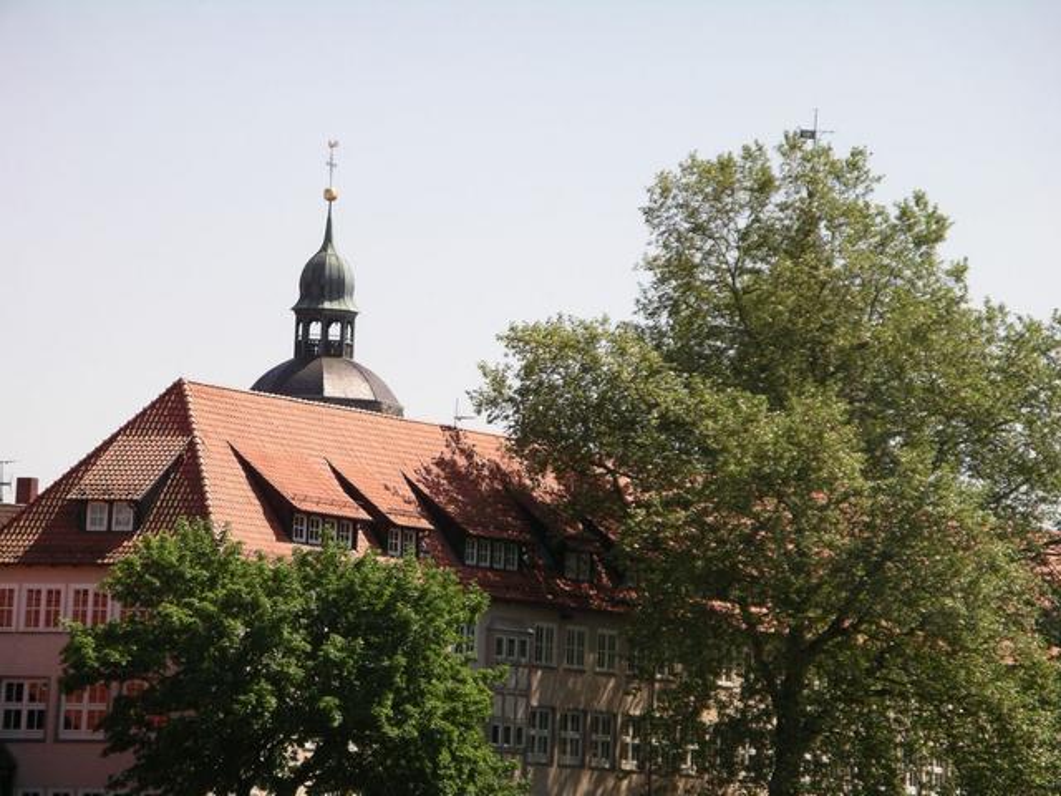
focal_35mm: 187
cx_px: 530
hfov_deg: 10.6
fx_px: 5732
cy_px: 398
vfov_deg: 7.9
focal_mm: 39
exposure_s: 1/500
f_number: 4.6
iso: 64
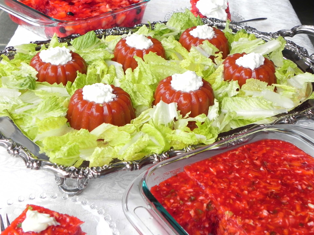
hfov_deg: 33.2
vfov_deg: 25.2
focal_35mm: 58
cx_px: 157
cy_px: 118
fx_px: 526
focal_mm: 10.3
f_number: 3.5
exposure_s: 1/54.3
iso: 160
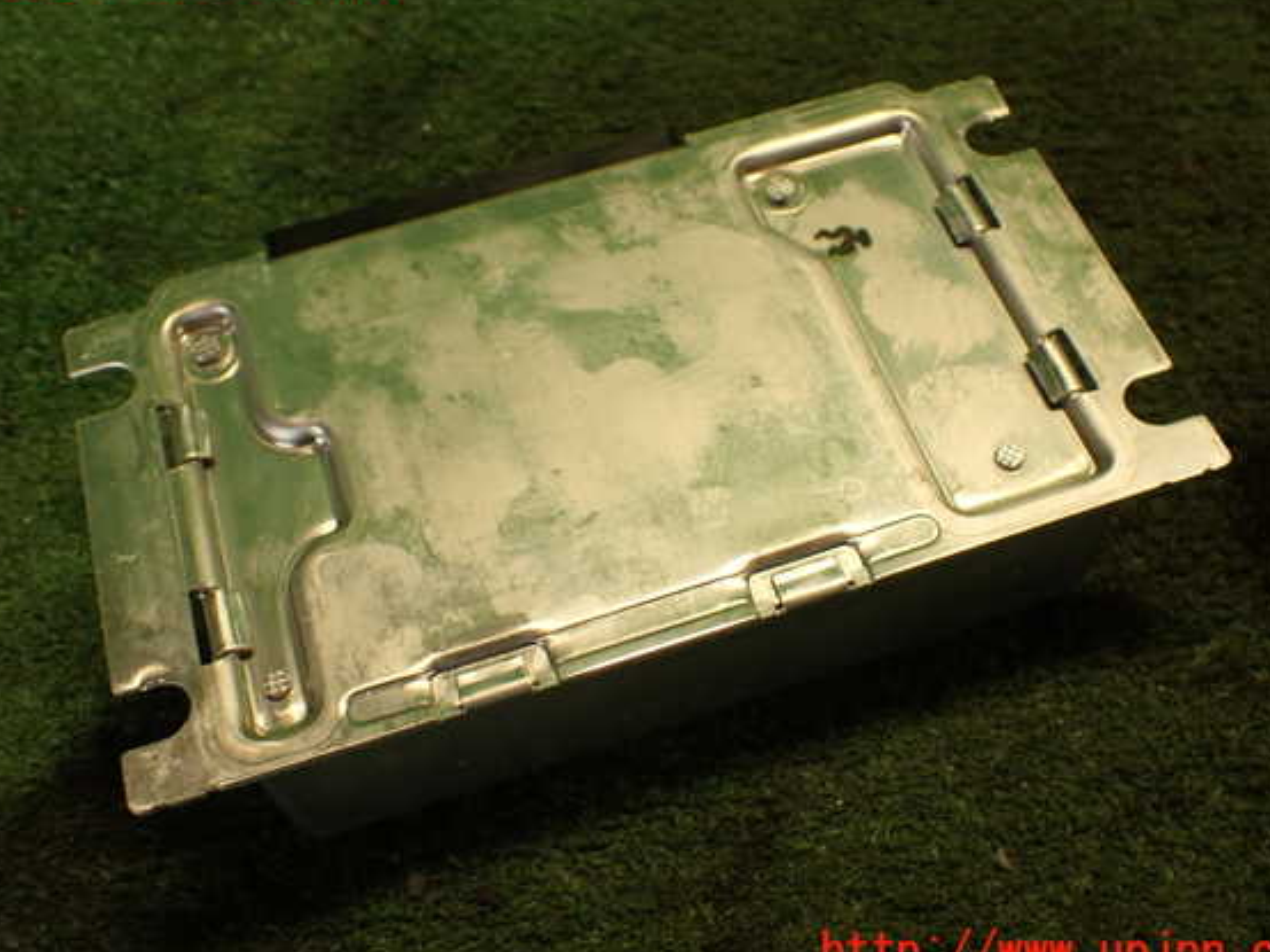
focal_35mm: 39
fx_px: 1430
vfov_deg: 36.8
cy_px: 466
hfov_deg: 47.9
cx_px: 651
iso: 200
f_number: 2.5
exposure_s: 1/40
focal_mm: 6.37
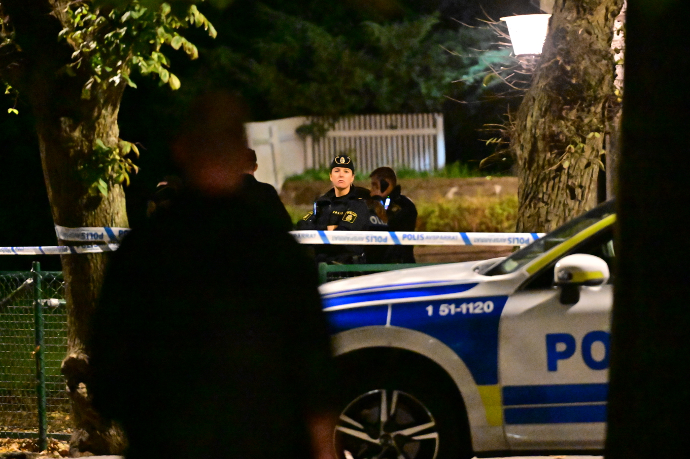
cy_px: 230
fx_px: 3832
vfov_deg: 6.9
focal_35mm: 200
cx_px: 345
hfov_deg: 10.3
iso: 25600
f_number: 2.8
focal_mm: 200
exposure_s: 1/80
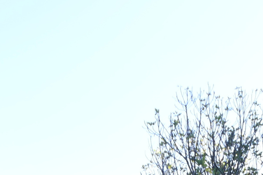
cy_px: 352
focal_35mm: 63
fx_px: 460
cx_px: 191
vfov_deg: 16.4
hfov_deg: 31.4
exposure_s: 1/50
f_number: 7.1
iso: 125
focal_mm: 10
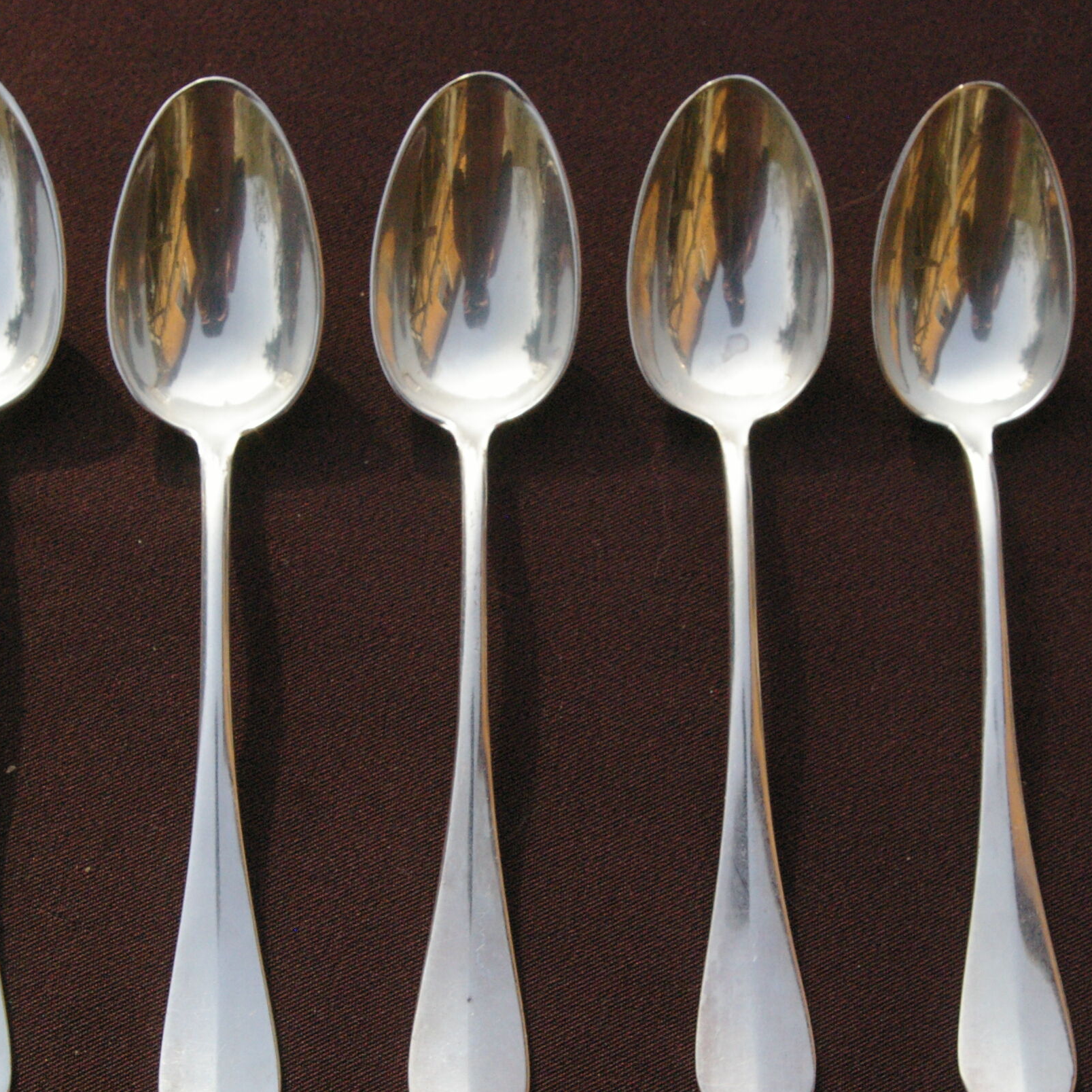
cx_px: 599
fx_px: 2213
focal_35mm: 62
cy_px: 567
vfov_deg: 27.7
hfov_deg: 27.7
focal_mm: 26
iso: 1600
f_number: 8
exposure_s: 1/750
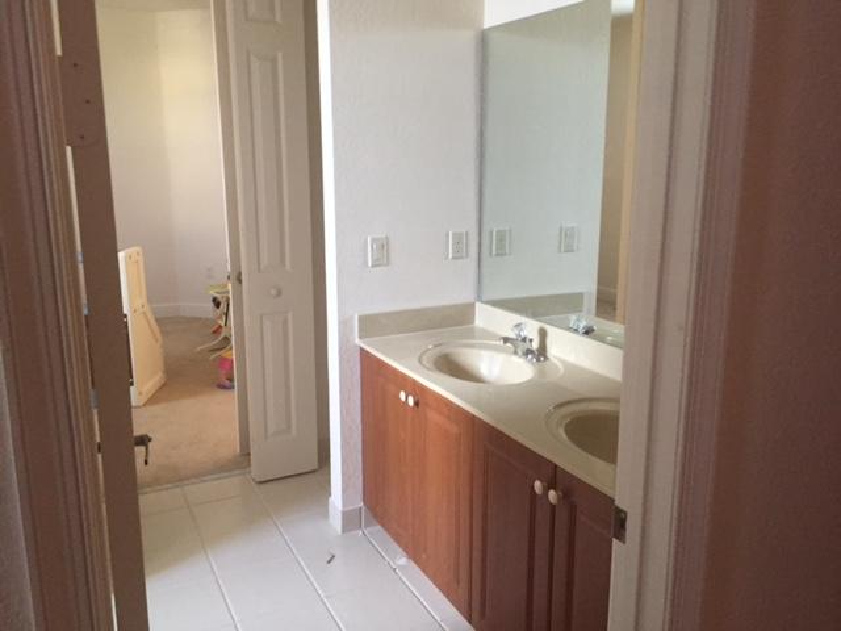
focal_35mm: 29
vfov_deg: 48.2
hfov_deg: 61.7
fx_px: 705
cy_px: 316
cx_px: 420
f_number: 2.2
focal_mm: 4.15
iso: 250
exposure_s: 1/30
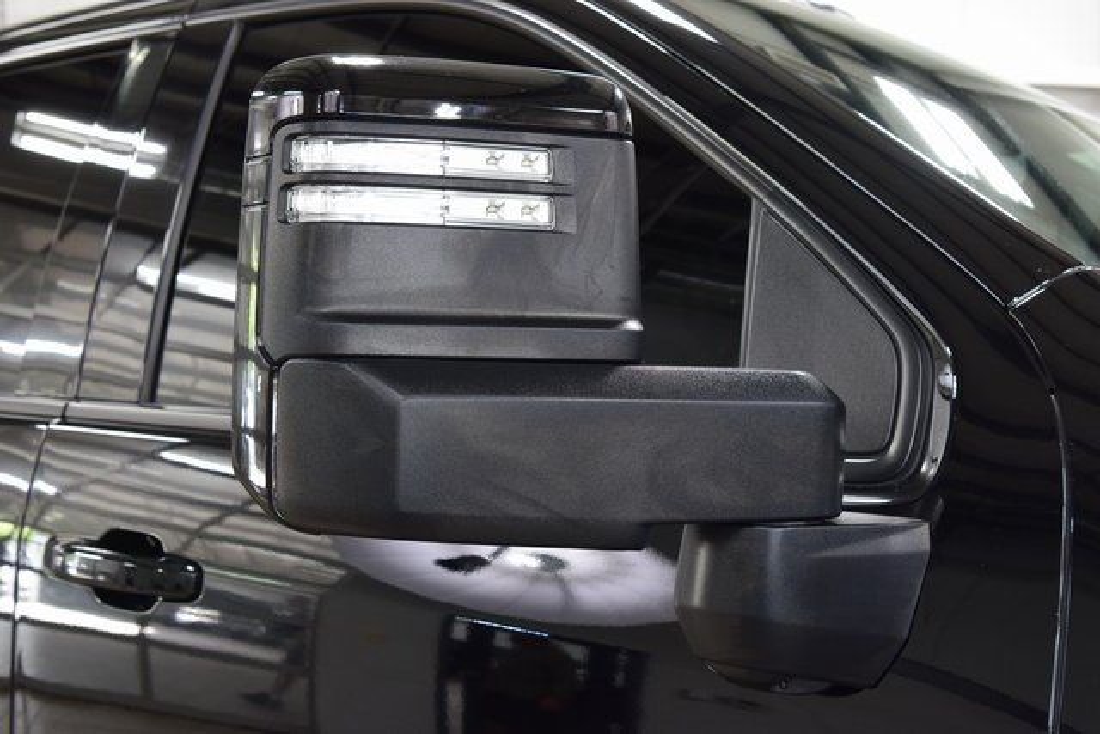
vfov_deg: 28.1
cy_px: 367
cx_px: 550
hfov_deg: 41.1
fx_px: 1467
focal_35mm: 48
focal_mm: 32
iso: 800
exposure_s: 1/15
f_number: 6.3
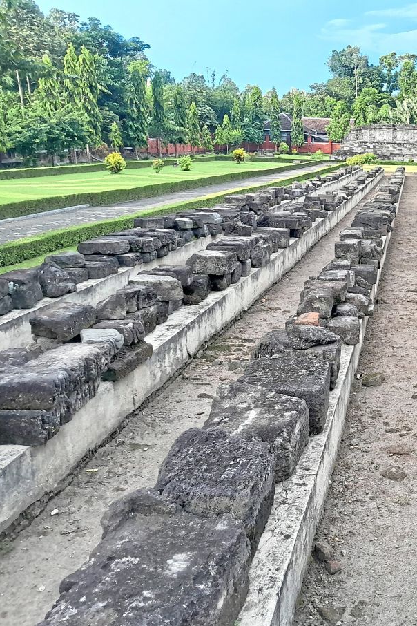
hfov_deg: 33.0
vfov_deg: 51.9
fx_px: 643
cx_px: 415
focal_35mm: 37
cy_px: 310
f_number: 1.8
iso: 40
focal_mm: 3.98
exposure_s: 1/100
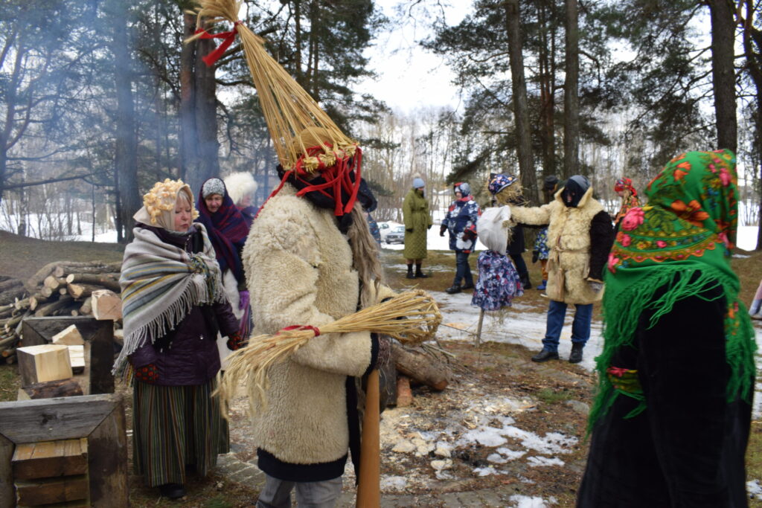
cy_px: 254
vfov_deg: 43.6
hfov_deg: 61.9
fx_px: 635
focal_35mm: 30
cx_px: 381
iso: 400
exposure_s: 1/80
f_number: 11
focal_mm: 20
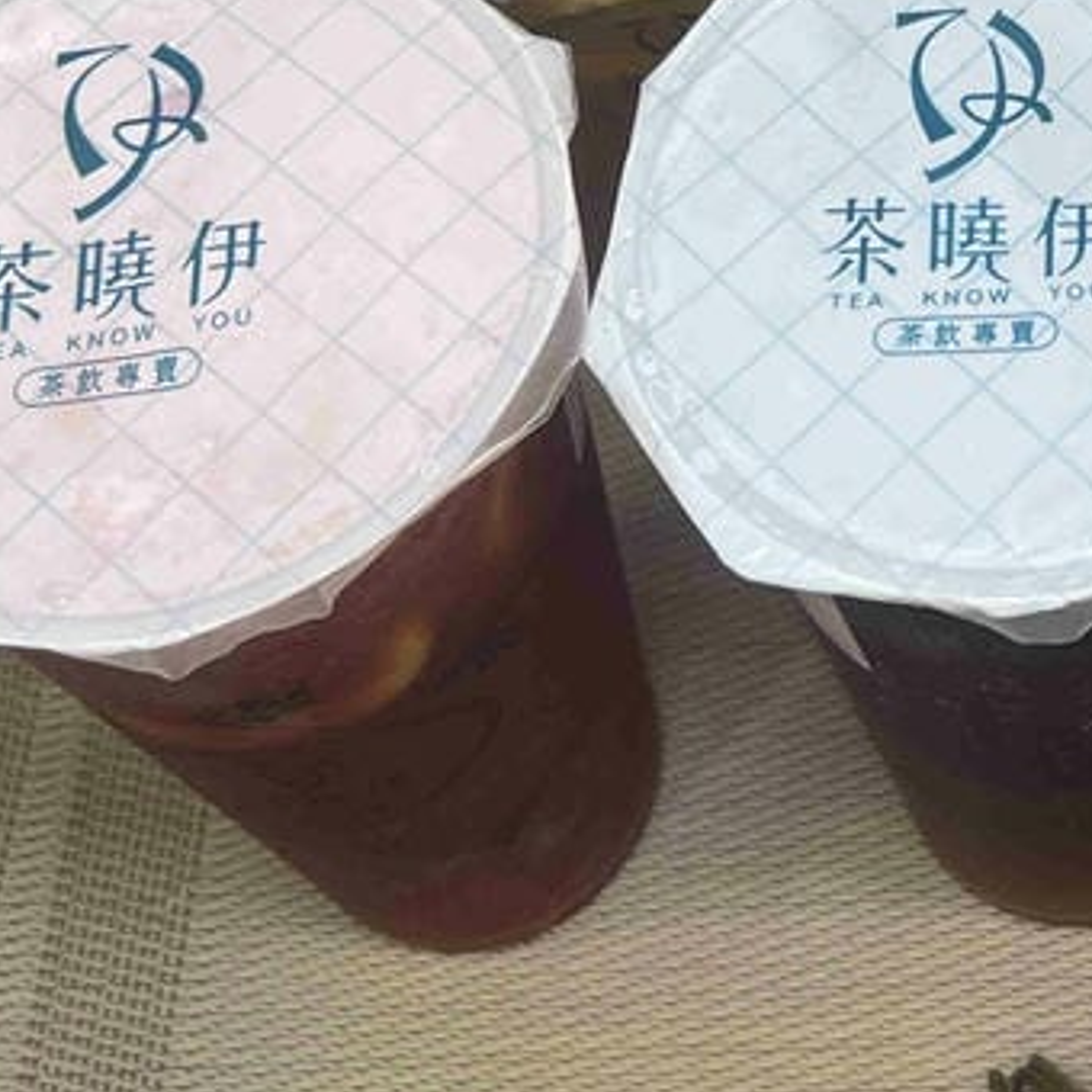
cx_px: 1243
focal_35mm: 81
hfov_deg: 20.3
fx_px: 2891
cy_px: -167
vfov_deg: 20.2
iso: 40
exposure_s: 1/120
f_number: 1.5
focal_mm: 5.7
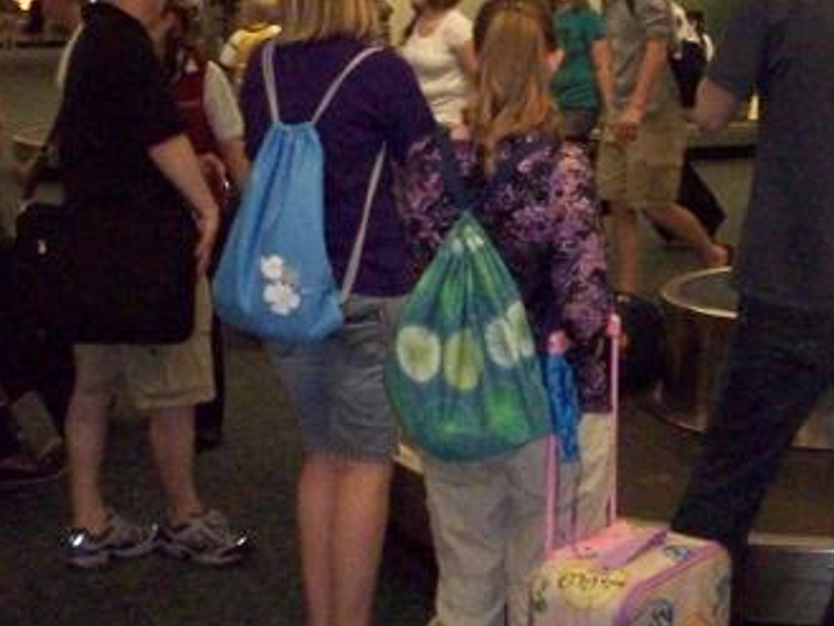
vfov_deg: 20.1
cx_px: 484
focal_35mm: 72
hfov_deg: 27.0
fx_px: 1735
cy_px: 81
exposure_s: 1/128
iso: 800
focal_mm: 6.2
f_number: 2.8
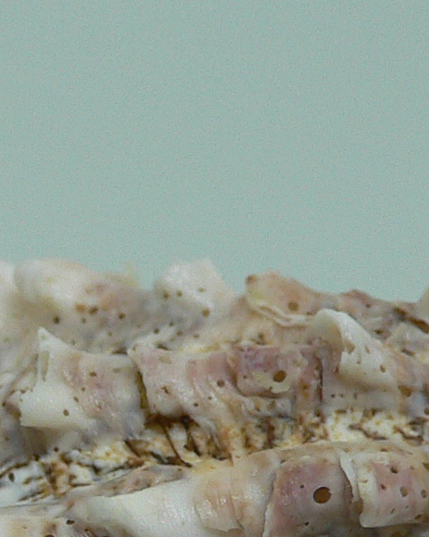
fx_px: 1889
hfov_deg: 12.9
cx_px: 87
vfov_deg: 15.5
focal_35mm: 119
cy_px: 654
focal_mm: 4.6
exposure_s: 1/60
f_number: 2.8
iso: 100
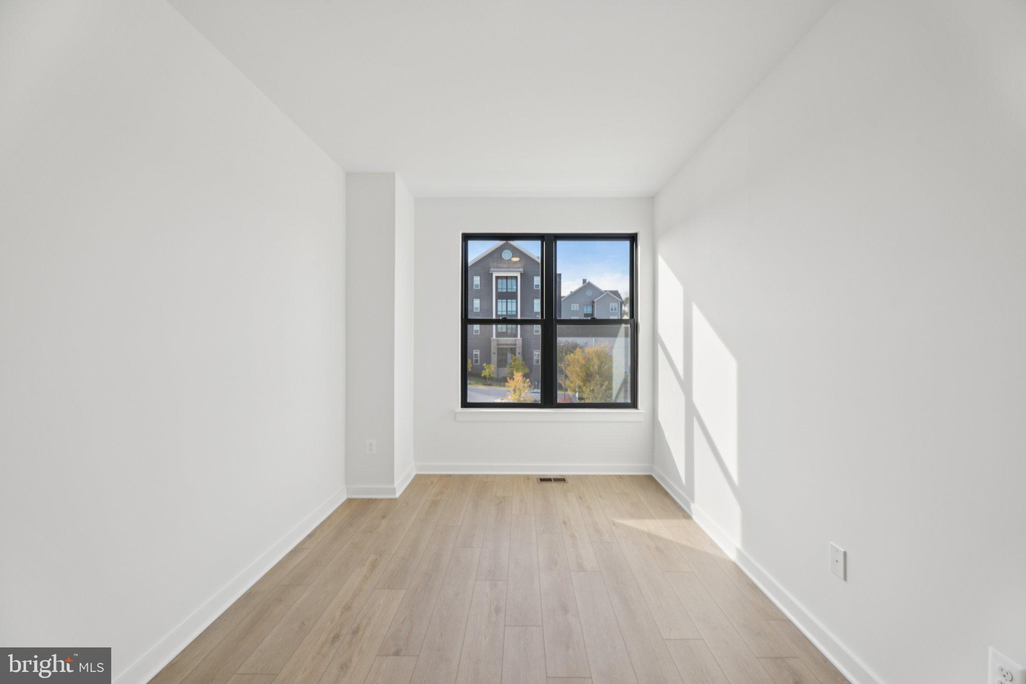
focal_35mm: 14
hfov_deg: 104.3
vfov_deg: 81.2
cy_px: 342
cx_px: 513
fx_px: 399
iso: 100
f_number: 8
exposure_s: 1/100
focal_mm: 14
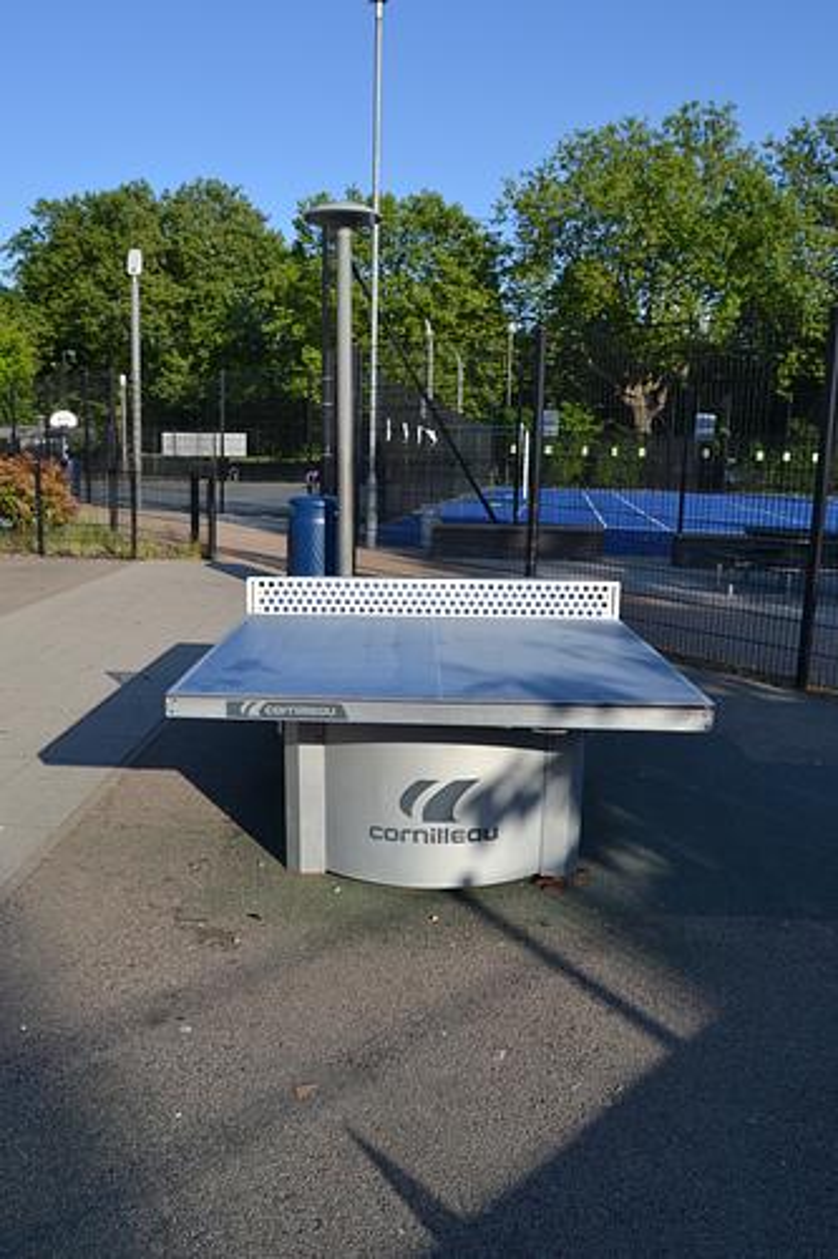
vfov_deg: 67.4
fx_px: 943
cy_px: 630
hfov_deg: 47.9
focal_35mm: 27
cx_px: 419
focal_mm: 18
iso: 100
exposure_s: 1/250
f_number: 8
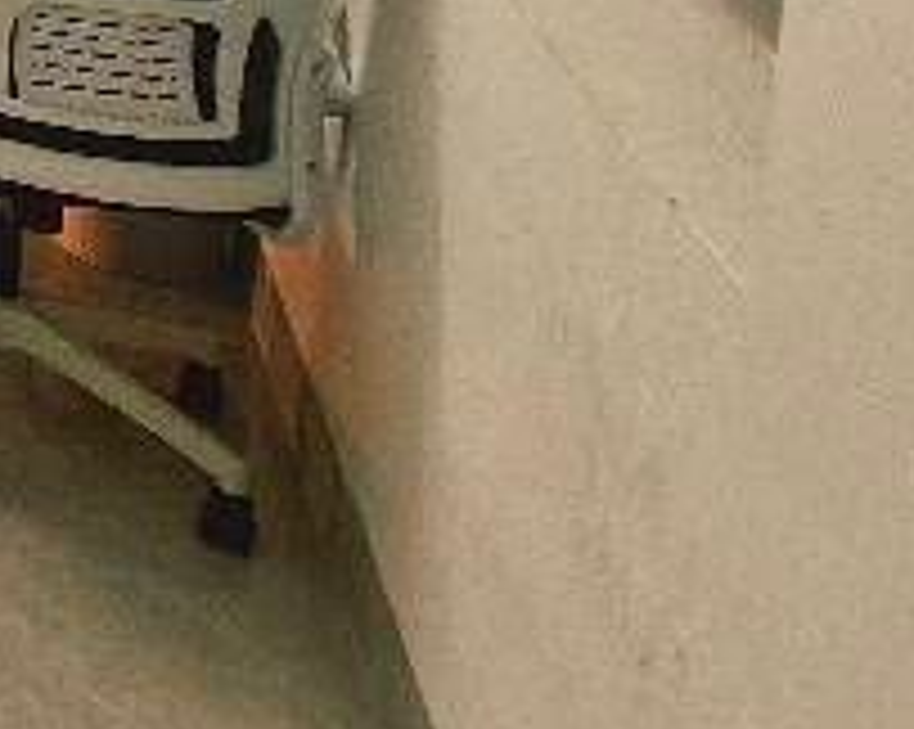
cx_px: -1378
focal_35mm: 64
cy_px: -522
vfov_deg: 19.1
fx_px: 1730
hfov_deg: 14.4
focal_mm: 2.2
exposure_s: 1/50
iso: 100
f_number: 2.2
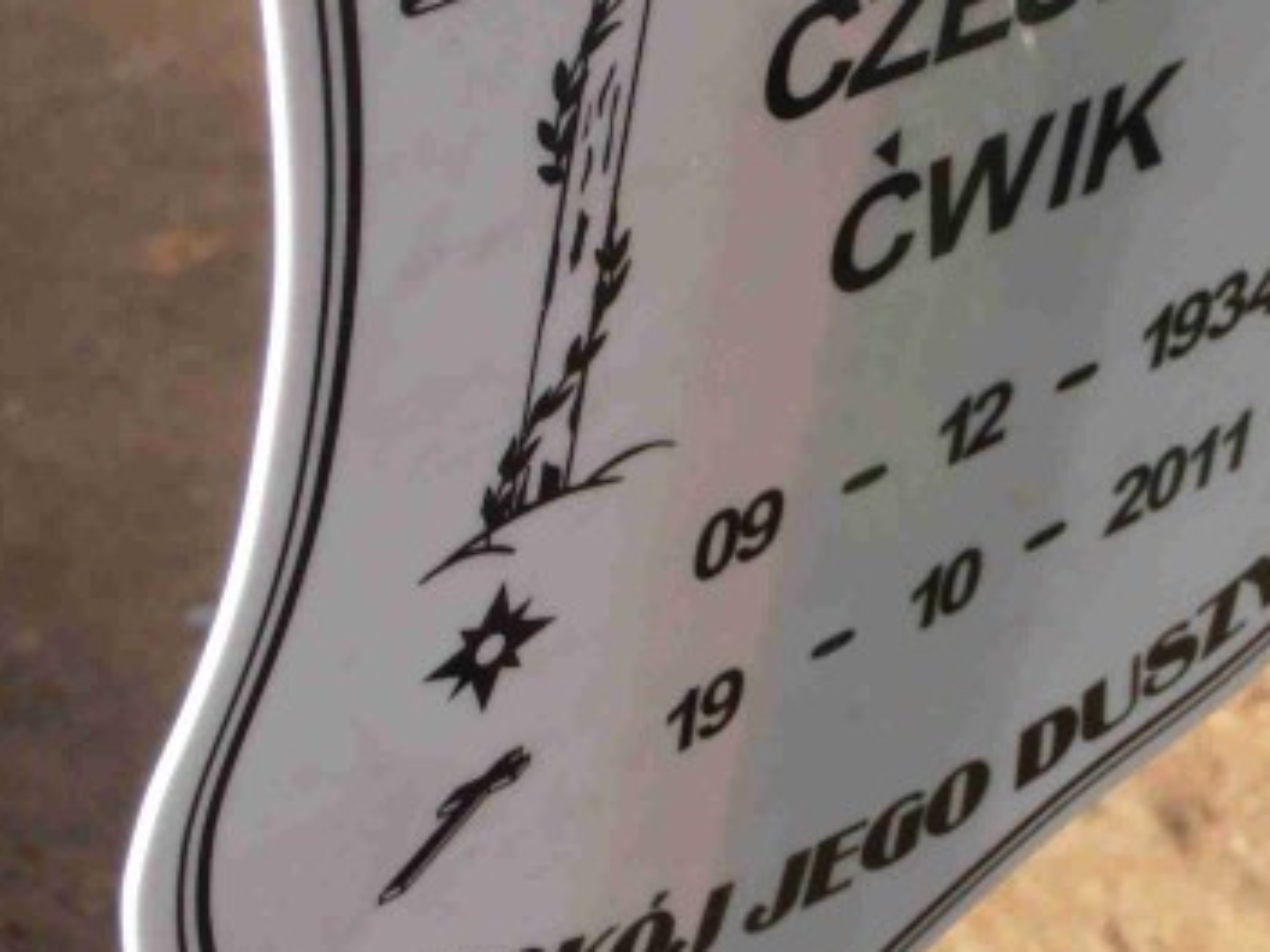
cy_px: 339
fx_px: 5870
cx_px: 898
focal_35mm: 160
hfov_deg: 12.3
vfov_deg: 9.3
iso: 80
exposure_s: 1/200
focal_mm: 15.51
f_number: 5.1
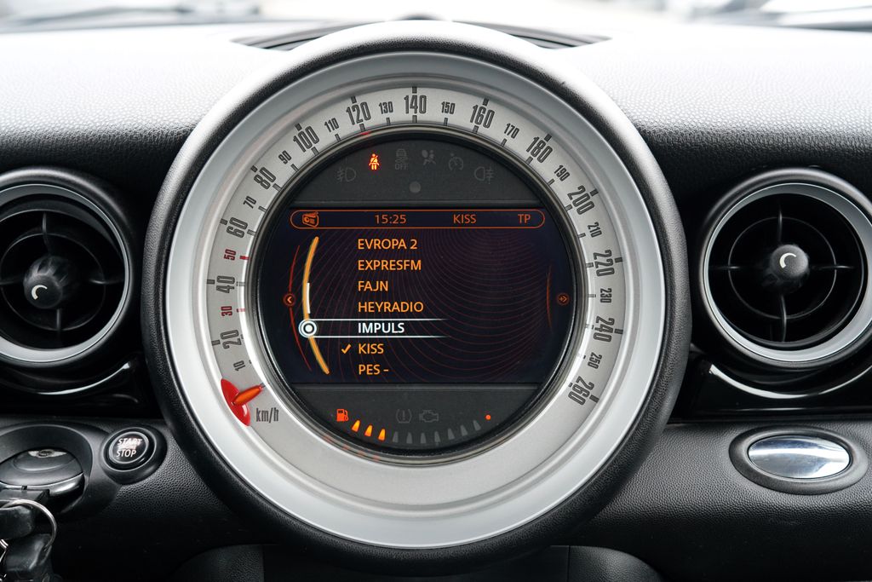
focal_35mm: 39
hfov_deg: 49.5
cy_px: 291
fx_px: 945
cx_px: 436
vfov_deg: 34.2
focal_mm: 39
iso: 1600
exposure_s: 1/160
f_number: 3.5
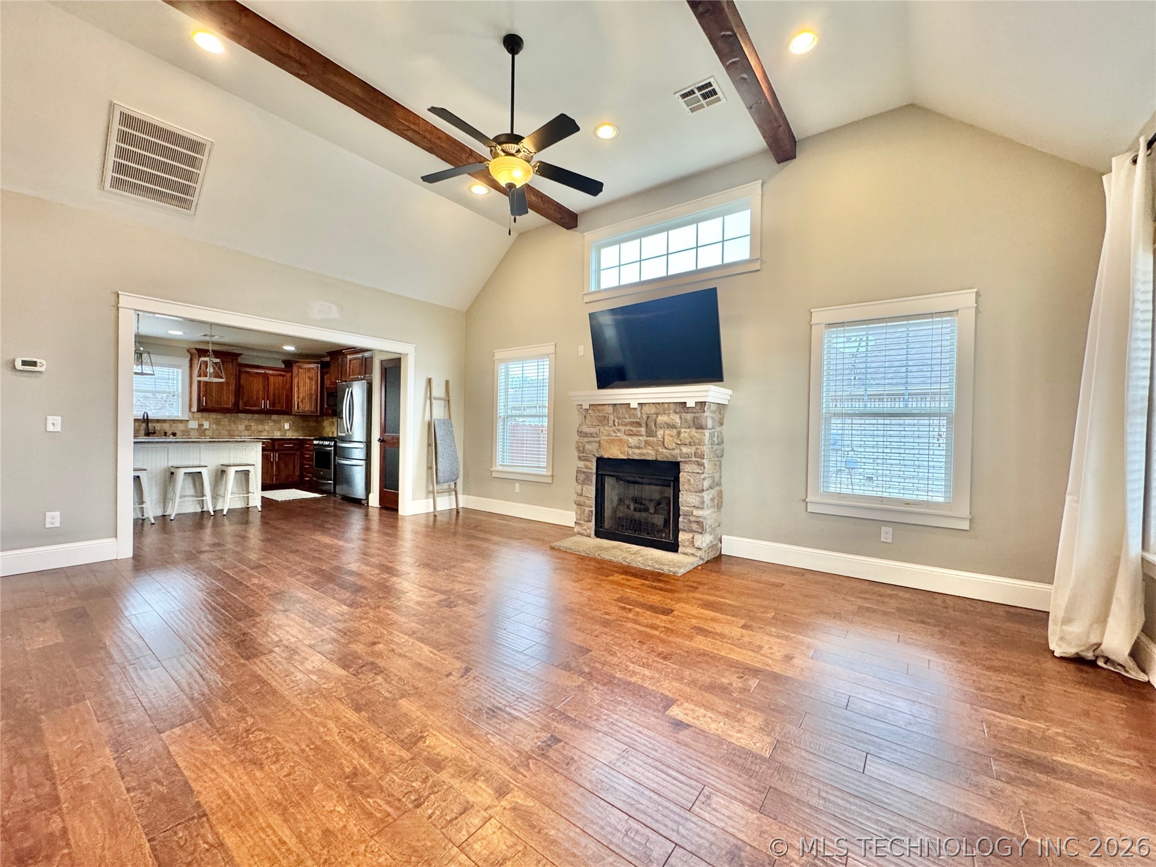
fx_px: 468
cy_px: 434
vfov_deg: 85.7
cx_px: 578
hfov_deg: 102.1
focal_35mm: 14
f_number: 2.2
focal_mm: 2.22
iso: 250
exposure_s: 1/120
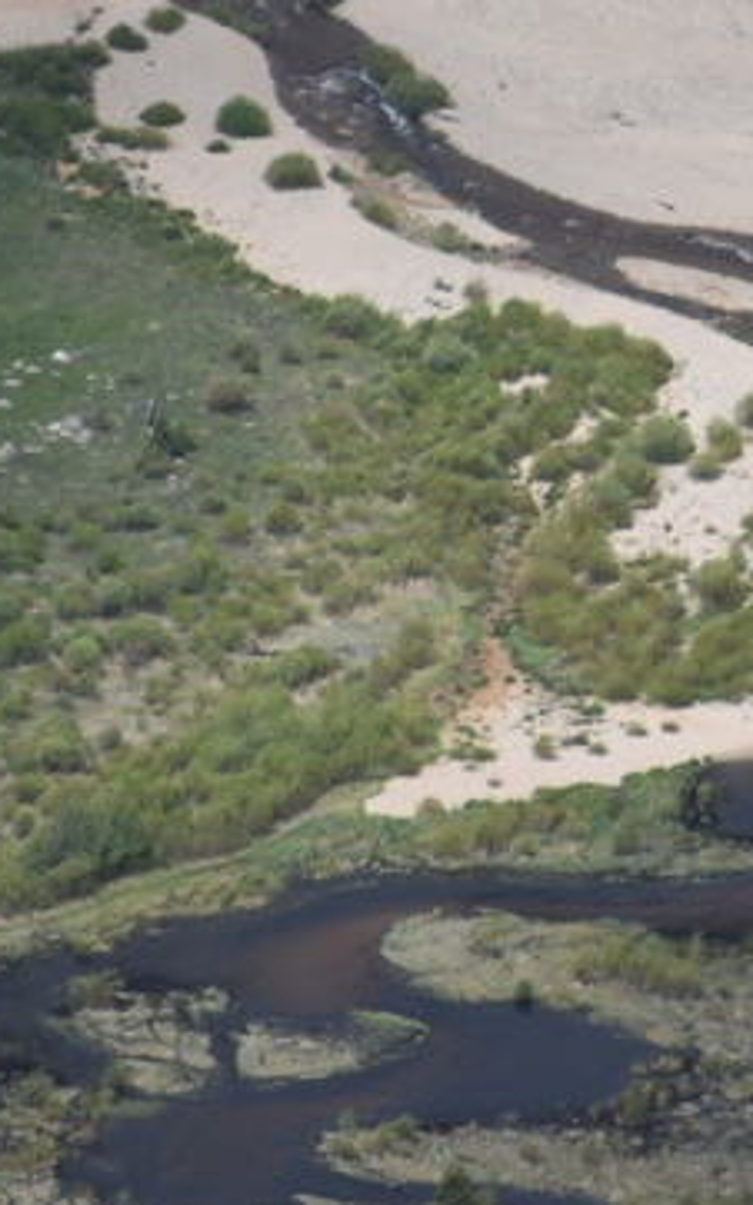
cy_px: -176
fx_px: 35523
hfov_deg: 1.2
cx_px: 966
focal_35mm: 1081
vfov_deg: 1.9
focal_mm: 300
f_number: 6.3
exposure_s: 1/640
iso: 100
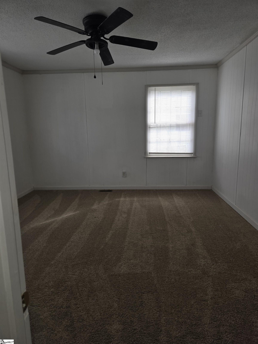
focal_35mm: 23
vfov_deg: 73.9
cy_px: 172
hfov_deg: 58.9
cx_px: 129
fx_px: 229
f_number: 1.8
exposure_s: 1/120
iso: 32
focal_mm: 5.4
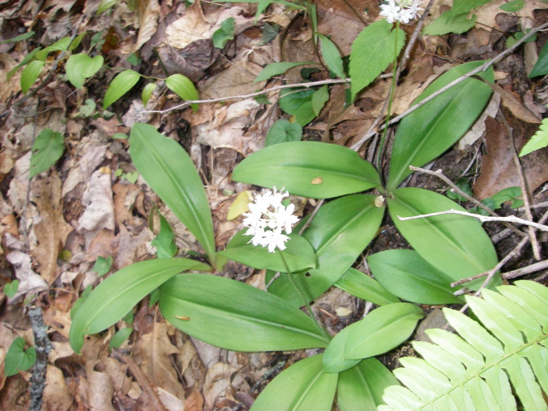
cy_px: 206
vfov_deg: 37.7
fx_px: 602
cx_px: 274
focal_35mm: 38
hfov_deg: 49.0
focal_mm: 6.3
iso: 200
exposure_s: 1/40
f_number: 3.3
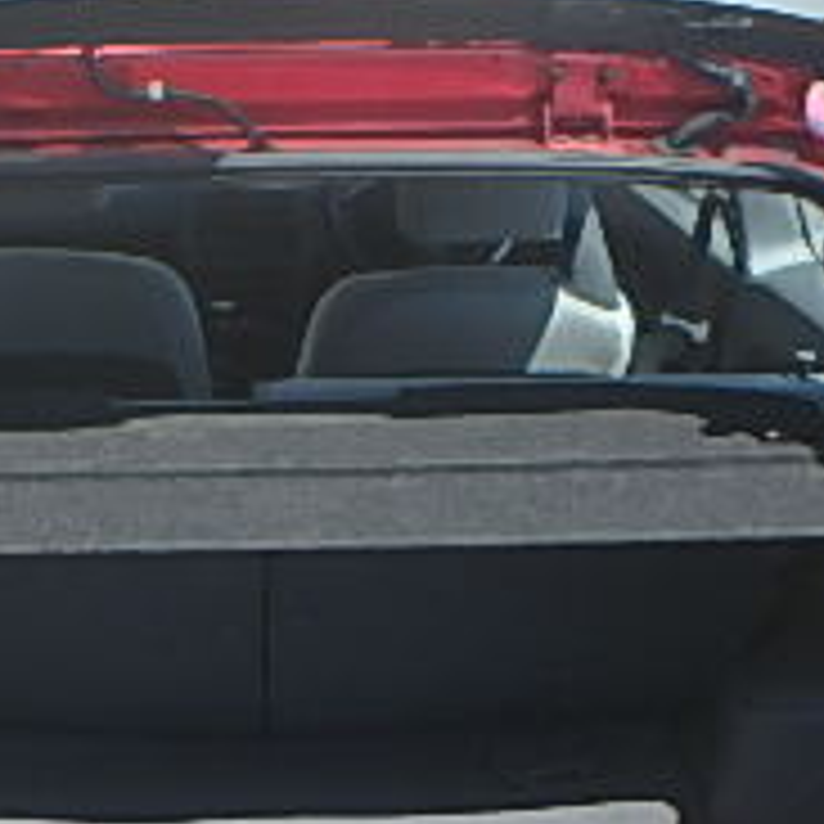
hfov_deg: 26.3
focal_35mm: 65
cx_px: 248
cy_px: 518
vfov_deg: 26.4
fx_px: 1751
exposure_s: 1/640
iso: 125
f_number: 3.5
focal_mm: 3.7
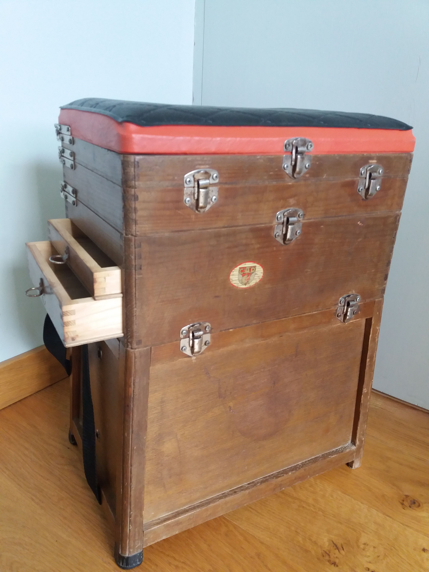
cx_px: 214
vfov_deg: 63.4
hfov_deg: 49.7
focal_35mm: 28
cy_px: 286
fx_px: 463
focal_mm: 3.7
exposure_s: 1/25
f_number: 1.9
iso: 160
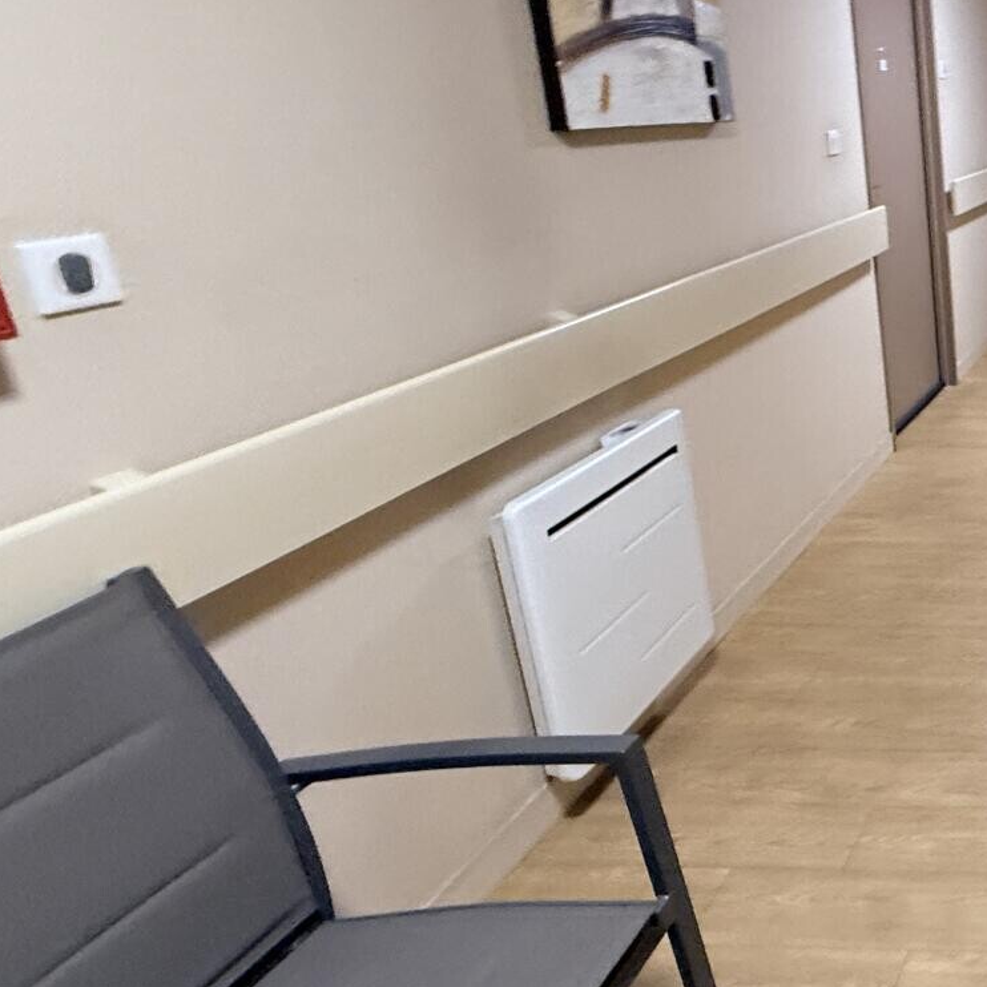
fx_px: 1032
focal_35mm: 32
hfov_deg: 36.9
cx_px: 1226
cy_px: 418
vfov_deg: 50.9
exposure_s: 1/50
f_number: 2.2
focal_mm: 2.22
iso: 320
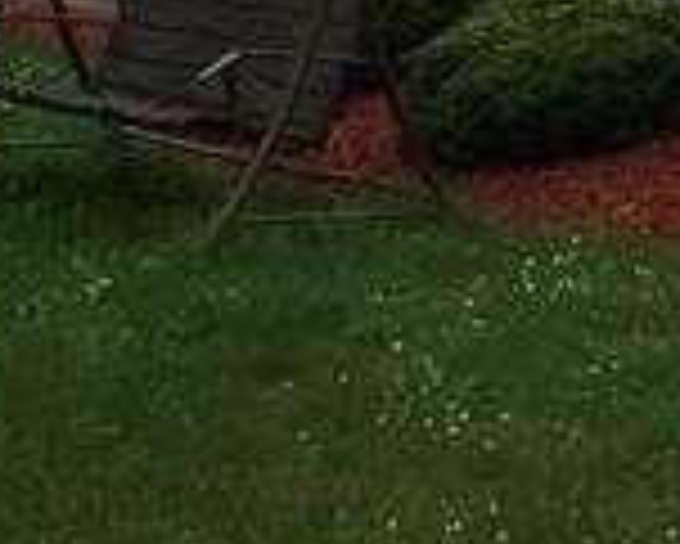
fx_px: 3867
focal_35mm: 192
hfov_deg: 9.8
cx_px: 1013
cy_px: -373
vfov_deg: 7.8
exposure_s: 1/2137
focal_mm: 4.15
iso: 25
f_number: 2.2
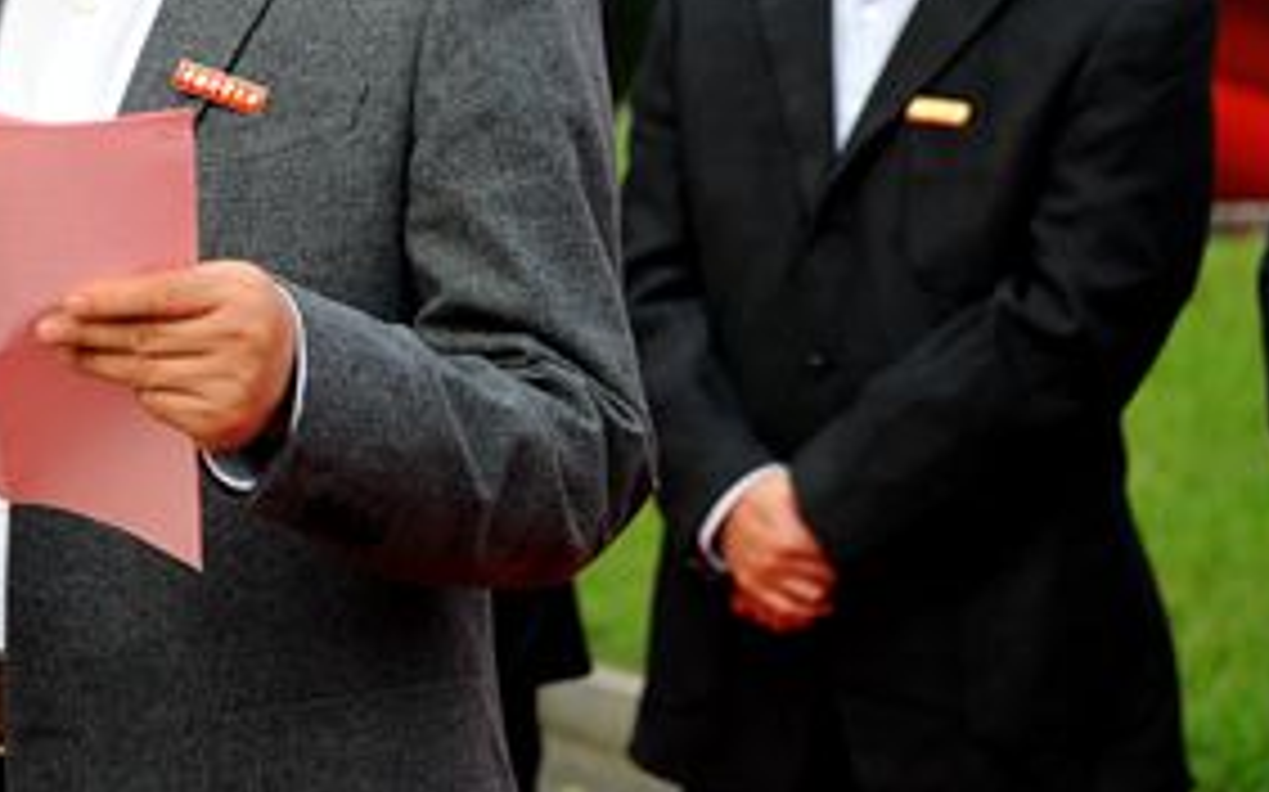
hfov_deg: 12.8
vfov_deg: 8.0
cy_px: -153
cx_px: 166
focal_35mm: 162
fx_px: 5600
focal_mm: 70
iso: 250
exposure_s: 1/500
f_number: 4.5
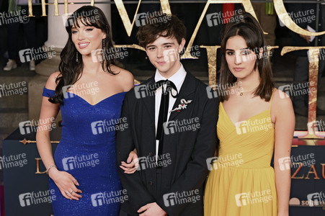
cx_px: 162
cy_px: 108
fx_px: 622
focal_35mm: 69
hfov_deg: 29.3
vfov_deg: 19.7
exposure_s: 1/125
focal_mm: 69
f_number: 5.6
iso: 640
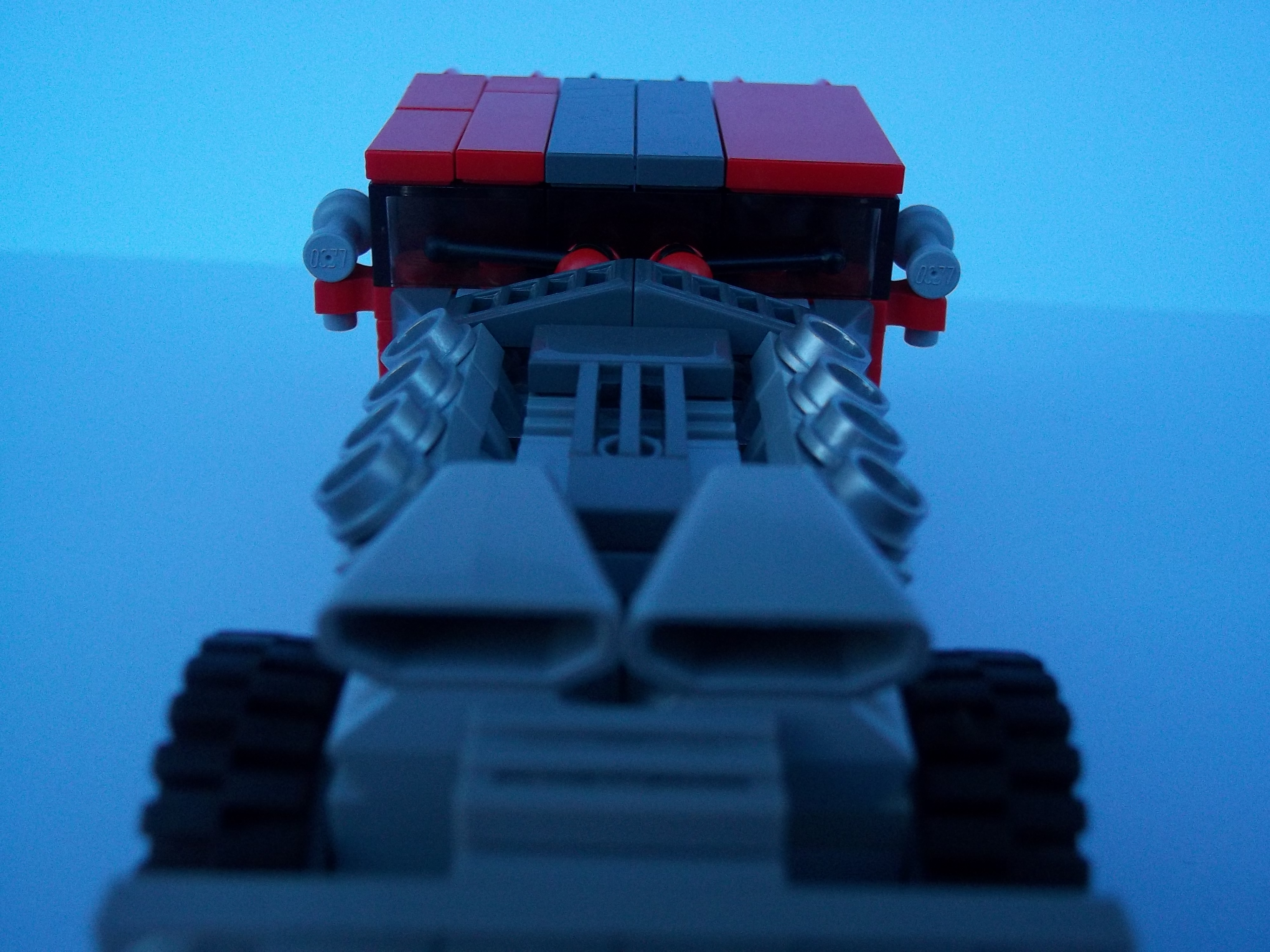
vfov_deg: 36.0
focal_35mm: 40
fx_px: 1468
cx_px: 635
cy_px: 476
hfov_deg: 46.8
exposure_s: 1/40
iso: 133
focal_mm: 7.1
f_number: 3.2
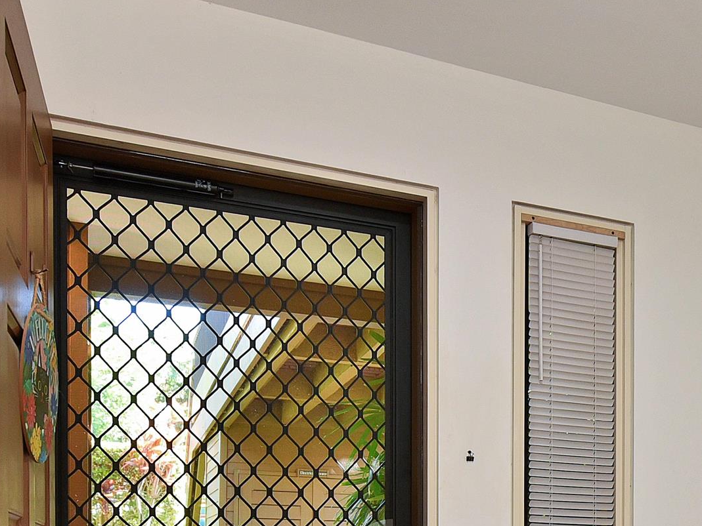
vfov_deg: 28.4
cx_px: 743
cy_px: 561
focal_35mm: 47
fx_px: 953
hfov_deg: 35.5
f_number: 4.5
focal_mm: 17
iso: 800
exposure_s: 1/80
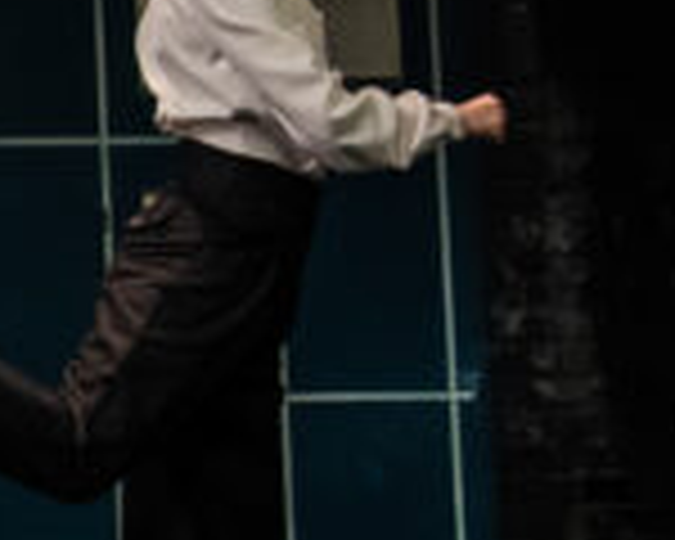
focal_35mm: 163
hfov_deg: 10.1
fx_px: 3256
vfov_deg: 9.4
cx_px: -1022
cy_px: 0
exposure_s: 1/200
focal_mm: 34
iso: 1000
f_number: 4.5
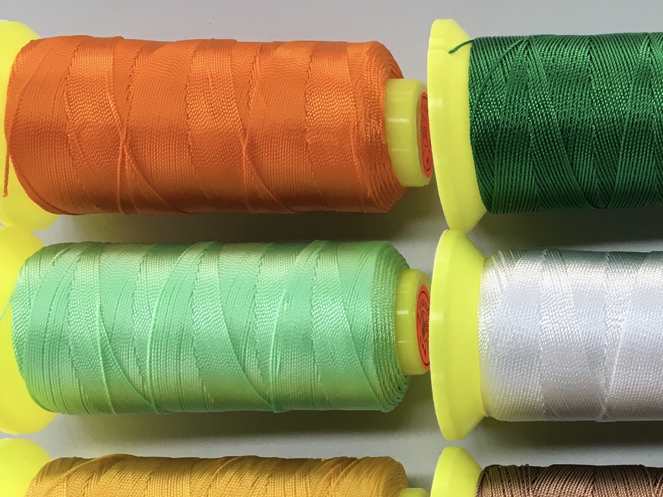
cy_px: 442
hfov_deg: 28.0
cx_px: 667
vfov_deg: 22.1
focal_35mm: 65
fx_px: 1245
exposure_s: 1/30
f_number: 2.2
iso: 25
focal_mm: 4.15
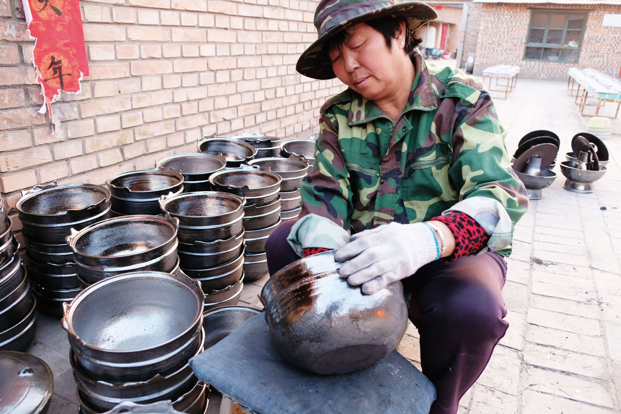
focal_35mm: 27
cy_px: 207
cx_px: 310
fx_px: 466
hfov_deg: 67.4
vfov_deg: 47.9
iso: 800
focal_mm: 18
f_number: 4
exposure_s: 1/50
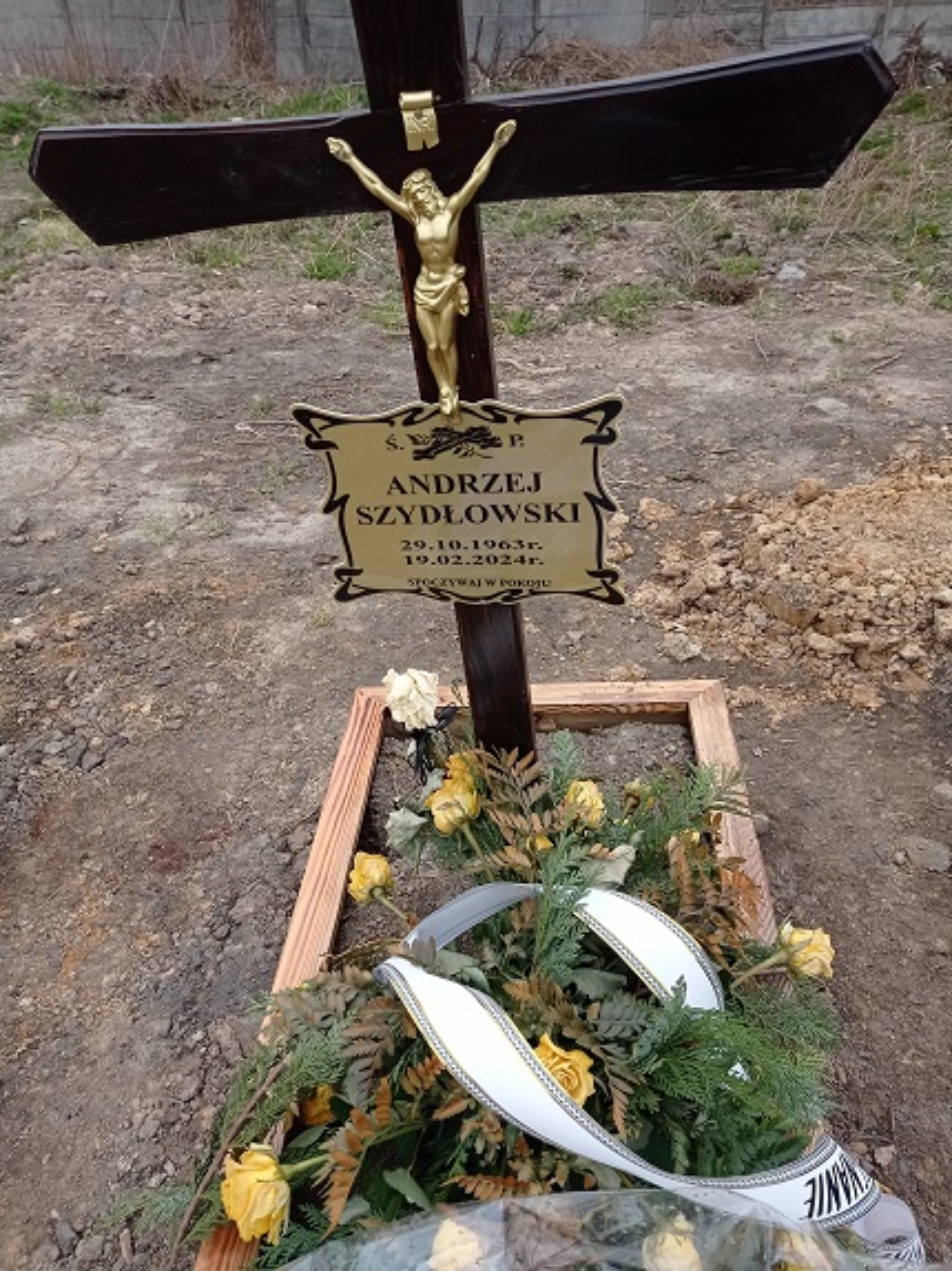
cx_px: 476
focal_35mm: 28
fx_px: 1027
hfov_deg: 49.7
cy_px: 636
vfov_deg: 63.5
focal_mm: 4.74
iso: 104
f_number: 1.79
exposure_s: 1/461
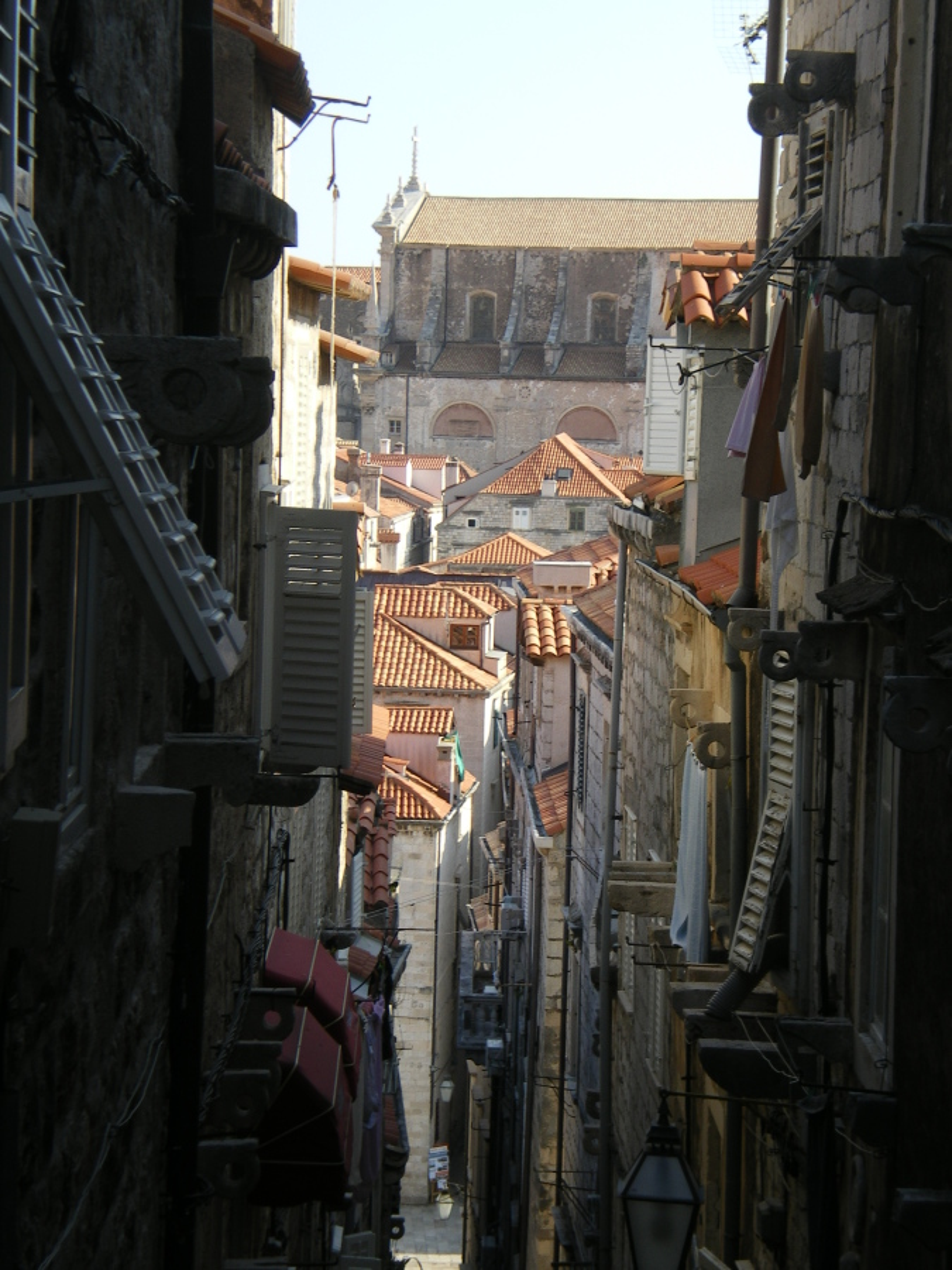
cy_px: 635
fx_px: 3410
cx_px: 476
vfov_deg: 21.1
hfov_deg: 15.9
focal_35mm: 93
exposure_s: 1/160
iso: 50
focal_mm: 16.3
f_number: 5.5
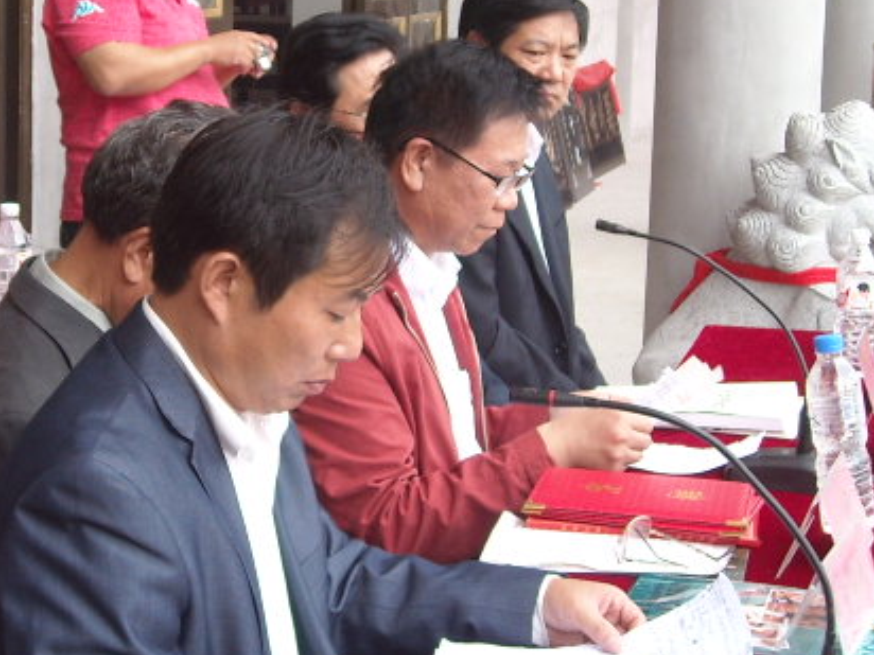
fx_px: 2197
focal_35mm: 87
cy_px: 244
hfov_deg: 22.4
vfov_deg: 16.9
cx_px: 263
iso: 64
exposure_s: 1/88
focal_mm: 5.7
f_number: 2.8
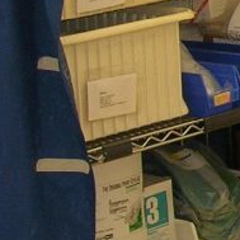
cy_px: -57
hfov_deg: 7.8
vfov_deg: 8.5
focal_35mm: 203
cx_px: 629
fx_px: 1592
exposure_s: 1/65.2
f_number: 4.9
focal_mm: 5.7
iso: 71
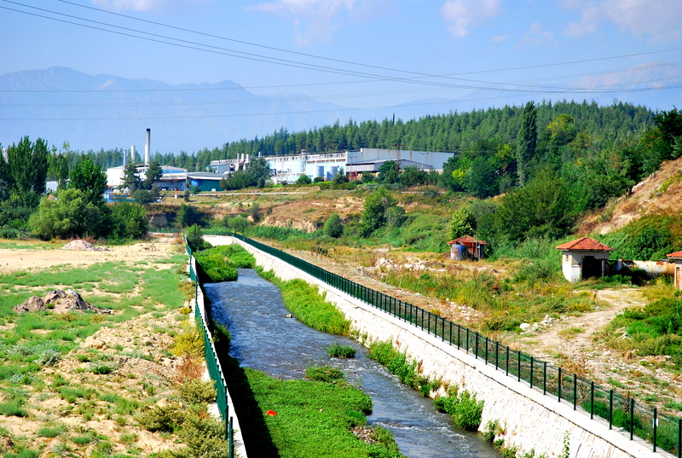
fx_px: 1595
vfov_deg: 16.3
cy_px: 229
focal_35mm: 84
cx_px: 341
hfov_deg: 24.1
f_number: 6.3
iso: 200
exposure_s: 1/640
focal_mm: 56
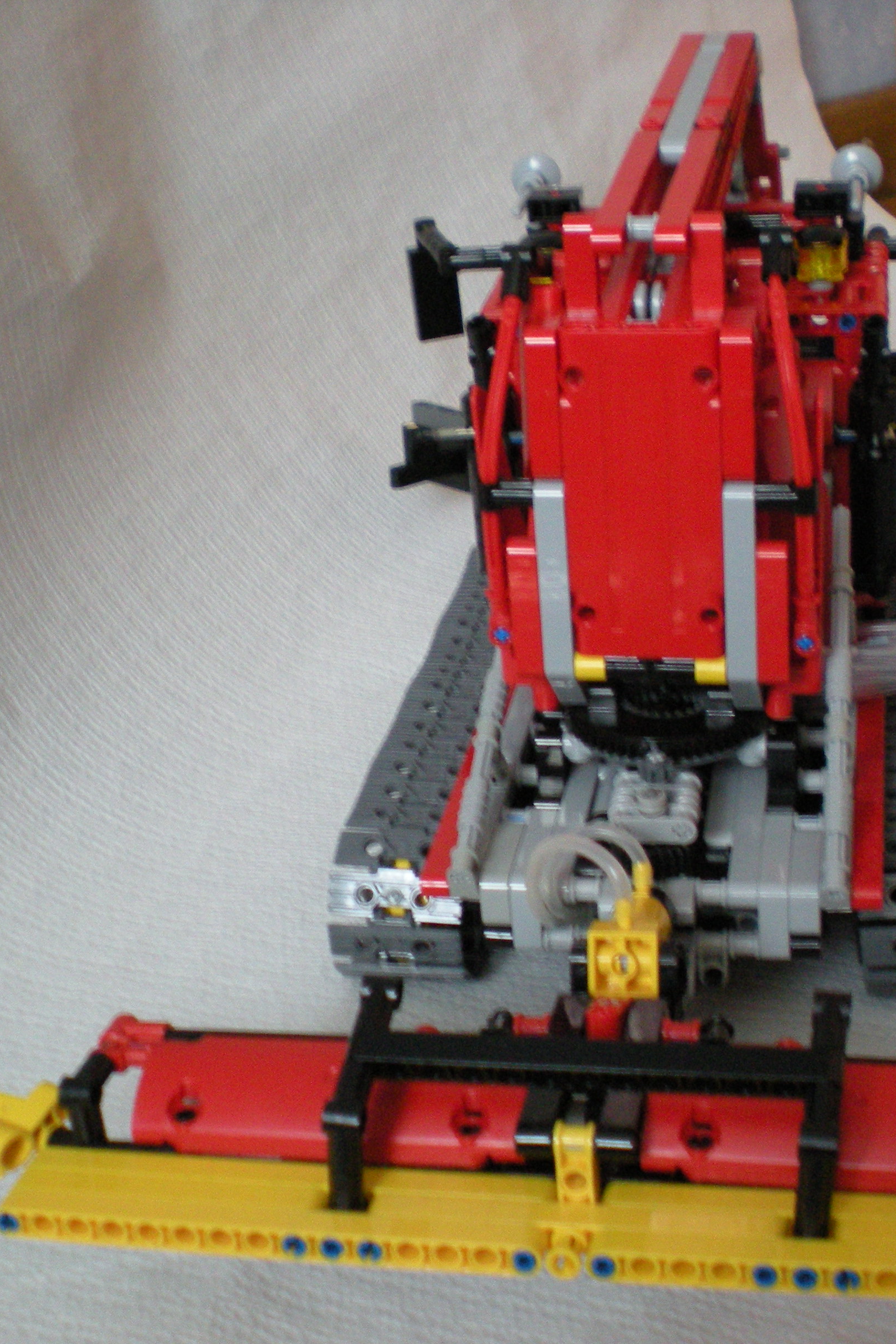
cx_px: 553
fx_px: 1978
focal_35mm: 53
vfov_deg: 37.5
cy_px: 673
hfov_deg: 25.5
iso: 329
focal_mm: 6.3
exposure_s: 1/8
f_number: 3.1
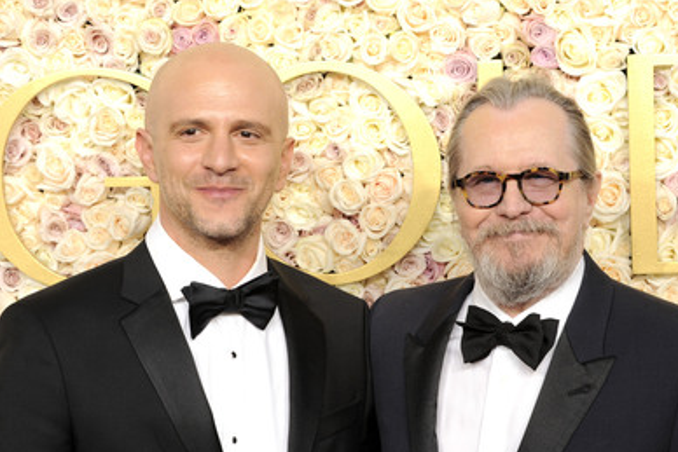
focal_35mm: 145
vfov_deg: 9.5
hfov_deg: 14.1
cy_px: 260
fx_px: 2732
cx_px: 365
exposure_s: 1/250
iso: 1000
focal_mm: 125
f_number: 10
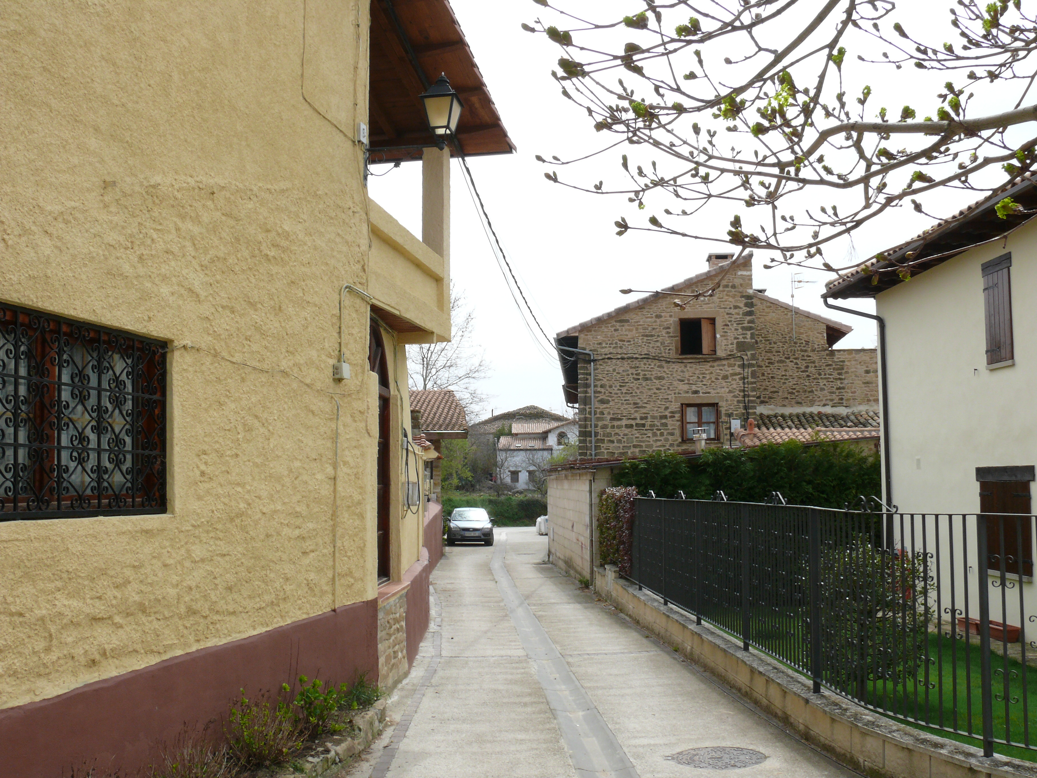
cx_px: 518
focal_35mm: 35
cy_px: 389
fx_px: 1049
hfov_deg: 52.6
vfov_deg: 40.7
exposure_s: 1/125
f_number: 10
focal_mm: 7.4
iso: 100
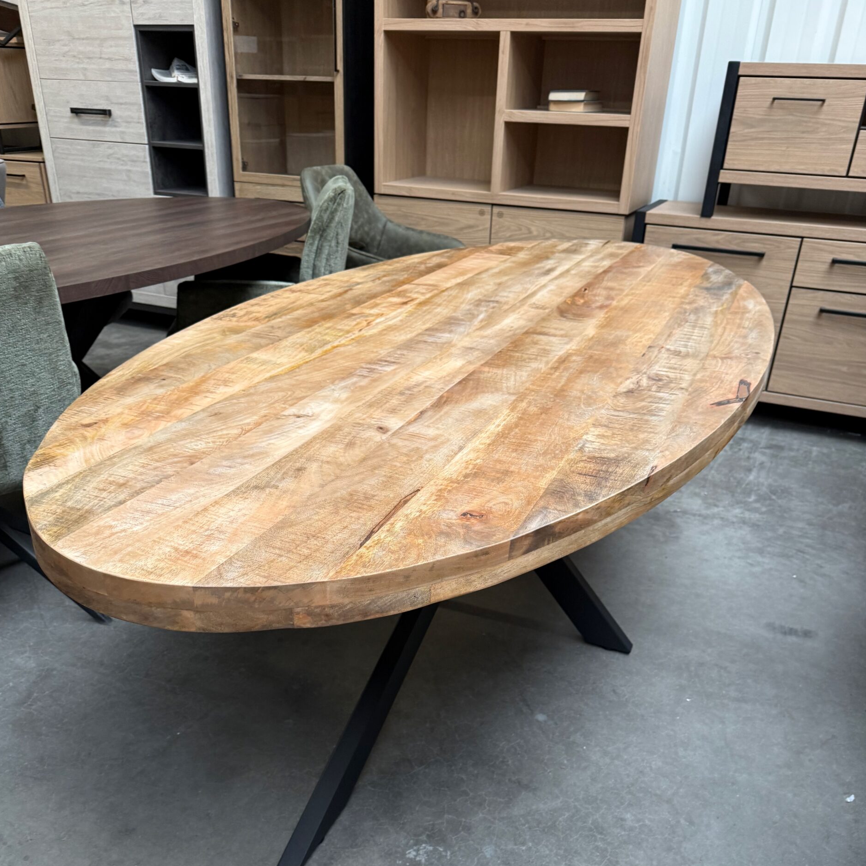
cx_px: 425
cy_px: 568
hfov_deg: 55.6
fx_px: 821
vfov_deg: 54.6
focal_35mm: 29
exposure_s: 1/50
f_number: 1.78
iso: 160
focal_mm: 6.76
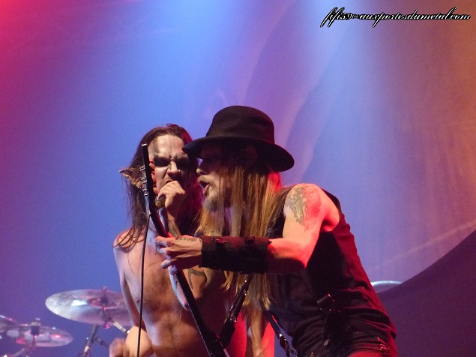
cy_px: 178
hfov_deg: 7.8
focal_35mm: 254
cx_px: 238
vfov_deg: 5.8
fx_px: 3492
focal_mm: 45.7
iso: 1600
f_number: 2.8
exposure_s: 1/100
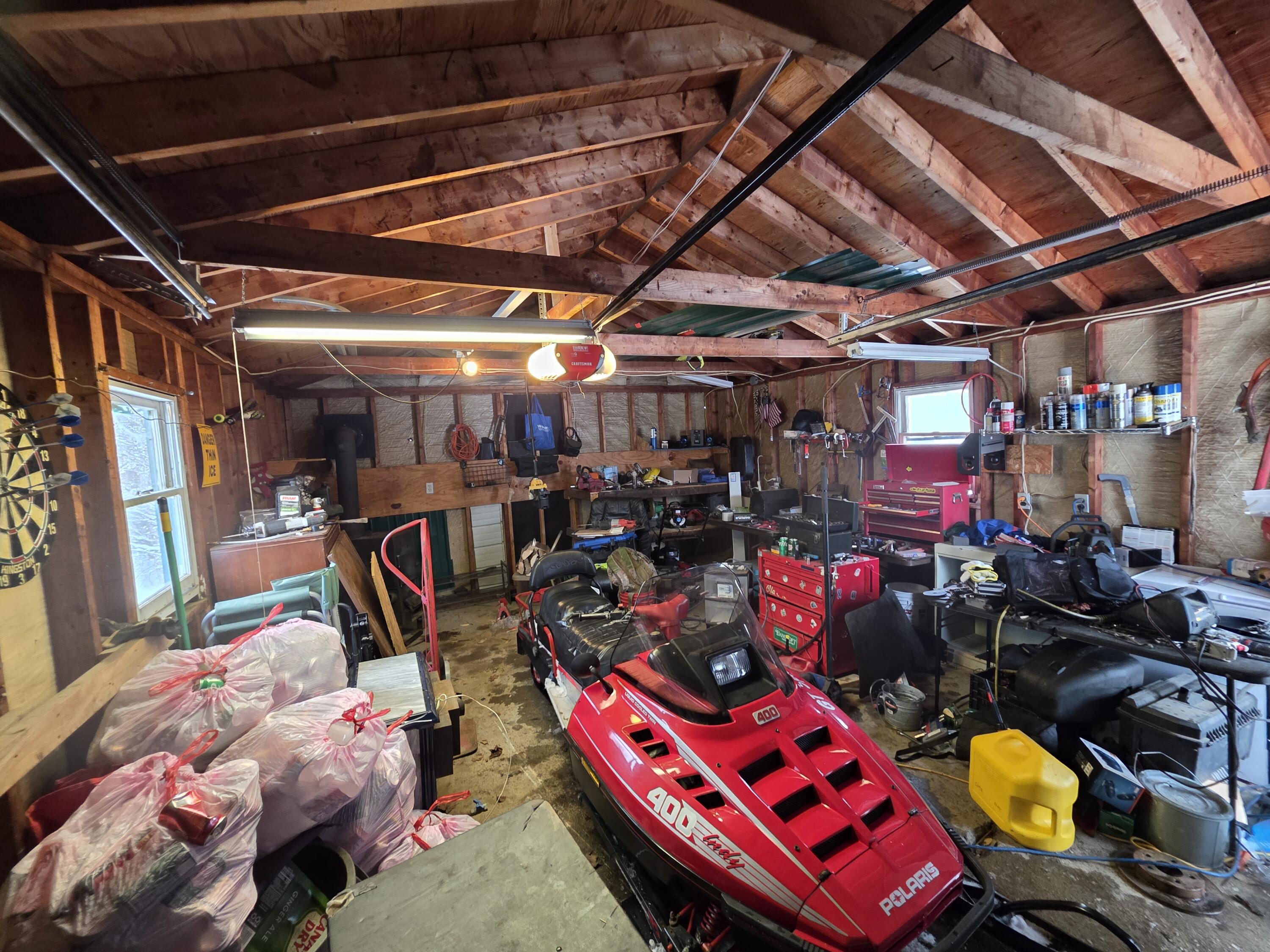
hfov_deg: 106.2
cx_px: 635
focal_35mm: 13
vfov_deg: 89.9
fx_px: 477
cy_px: 476
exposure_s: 1/60
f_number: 1.9
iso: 400
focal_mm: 2.2
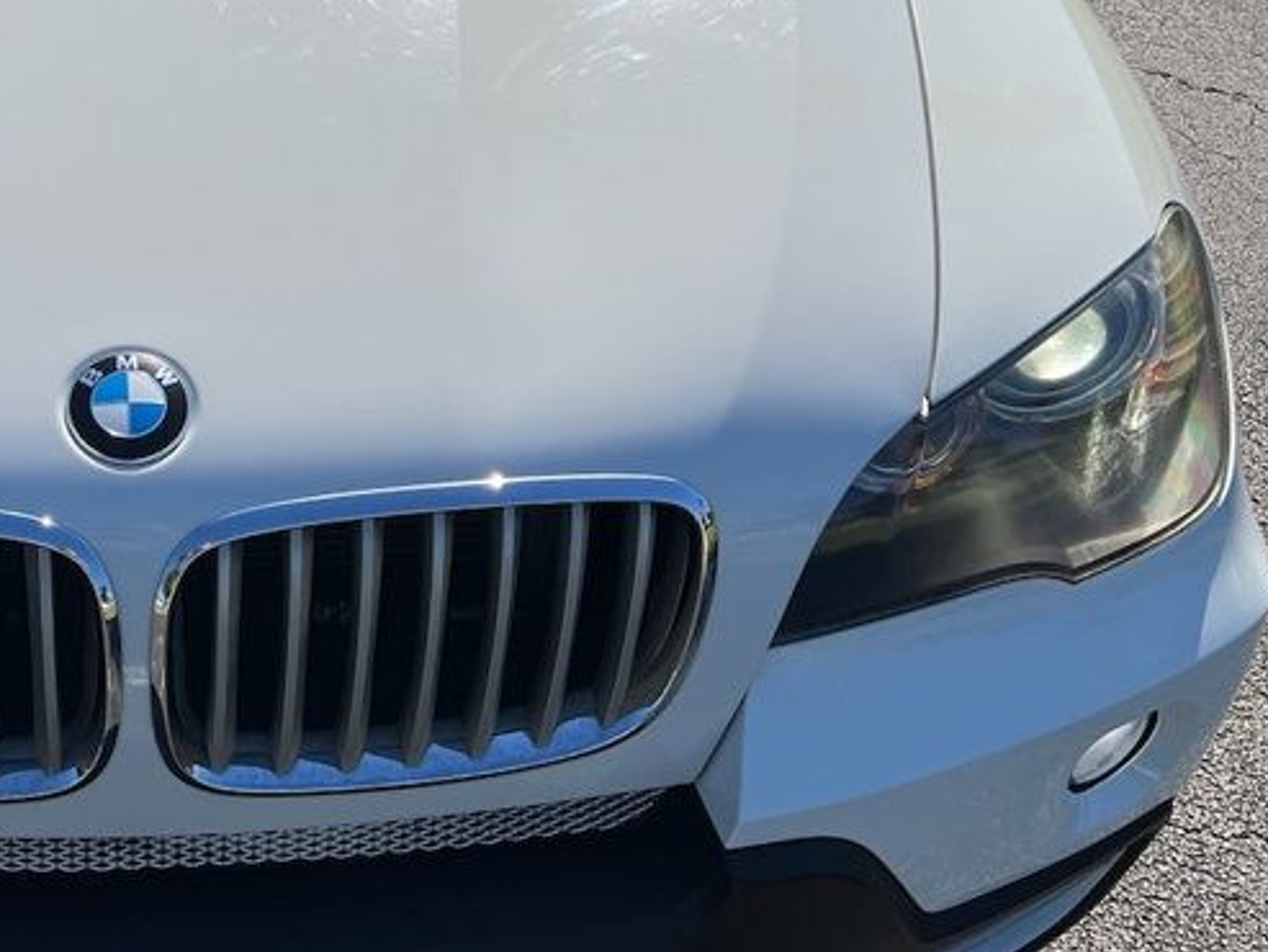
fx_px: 1979
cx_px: 108
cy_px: 291
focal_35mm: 54
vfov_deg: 26.8
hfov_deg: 33.5
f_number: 1.5
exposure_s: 1/7463
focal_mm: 5.7
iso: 50
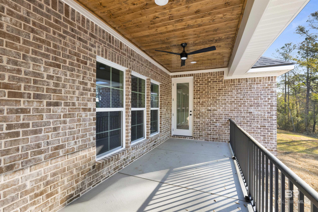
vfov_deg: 75.5
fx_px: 137
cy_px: 106
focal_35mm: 16
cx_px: 159
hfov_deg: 98.5
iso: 400
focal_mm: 15.5
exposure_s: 1/40
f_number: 11
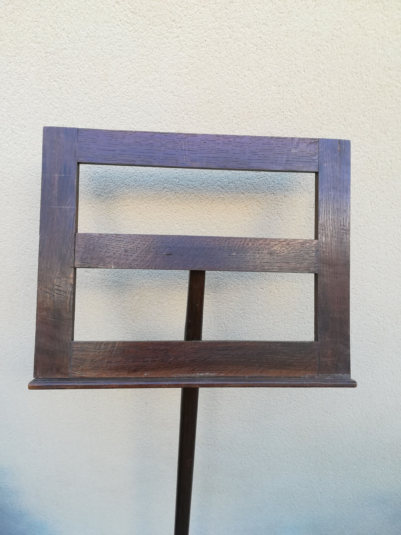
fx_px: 402
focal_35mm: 26
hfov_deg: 53.1
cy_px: 268
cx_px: 200
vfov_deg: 67.3
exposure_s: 1/50
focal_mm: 3.83
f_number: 2.2
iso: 64
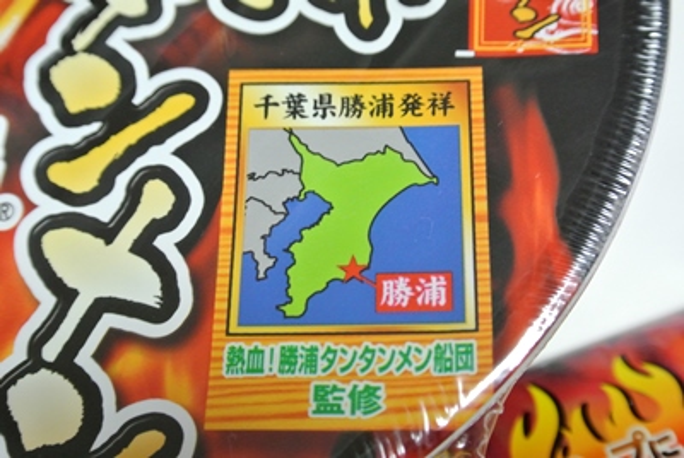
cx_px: 342
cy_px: 229
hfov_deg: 40.3
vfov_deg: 27.6
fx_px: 932
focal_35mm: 49
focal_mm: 18.2
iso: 800
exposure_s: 1/50
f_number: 4.5
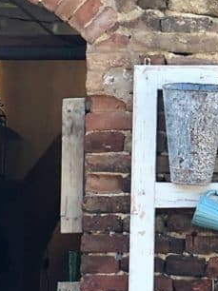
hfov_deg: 7.9
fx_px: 1530
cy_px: -2
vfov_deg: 10.8
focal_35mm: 182
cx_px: 374
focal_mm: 4.15
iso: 25
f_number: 2.2
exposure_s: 1/176
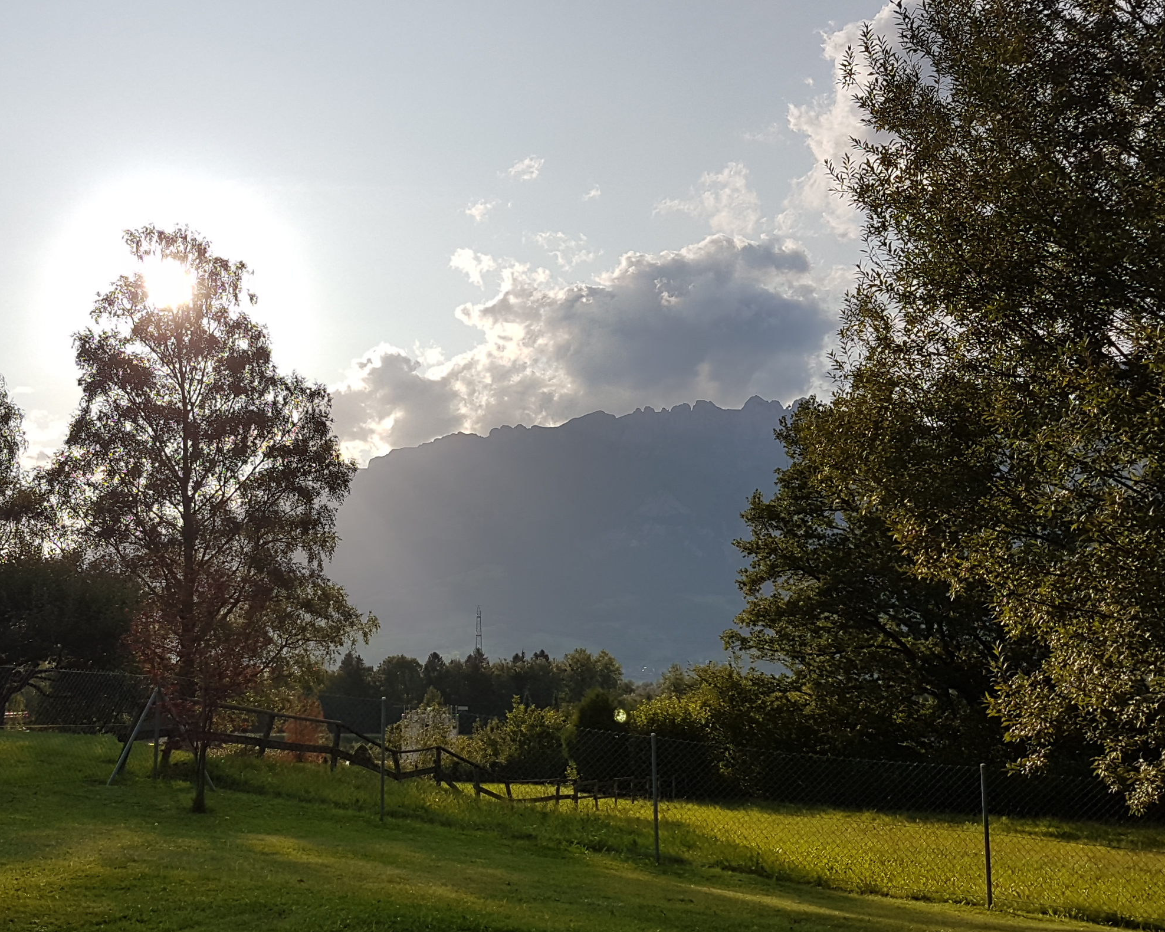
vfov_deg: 40.1
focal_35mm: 37
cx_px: 414
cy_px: 514
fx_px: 1276
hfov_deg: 48.5
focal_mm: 4.2
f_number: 1.7
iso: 40
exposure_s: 1/5296
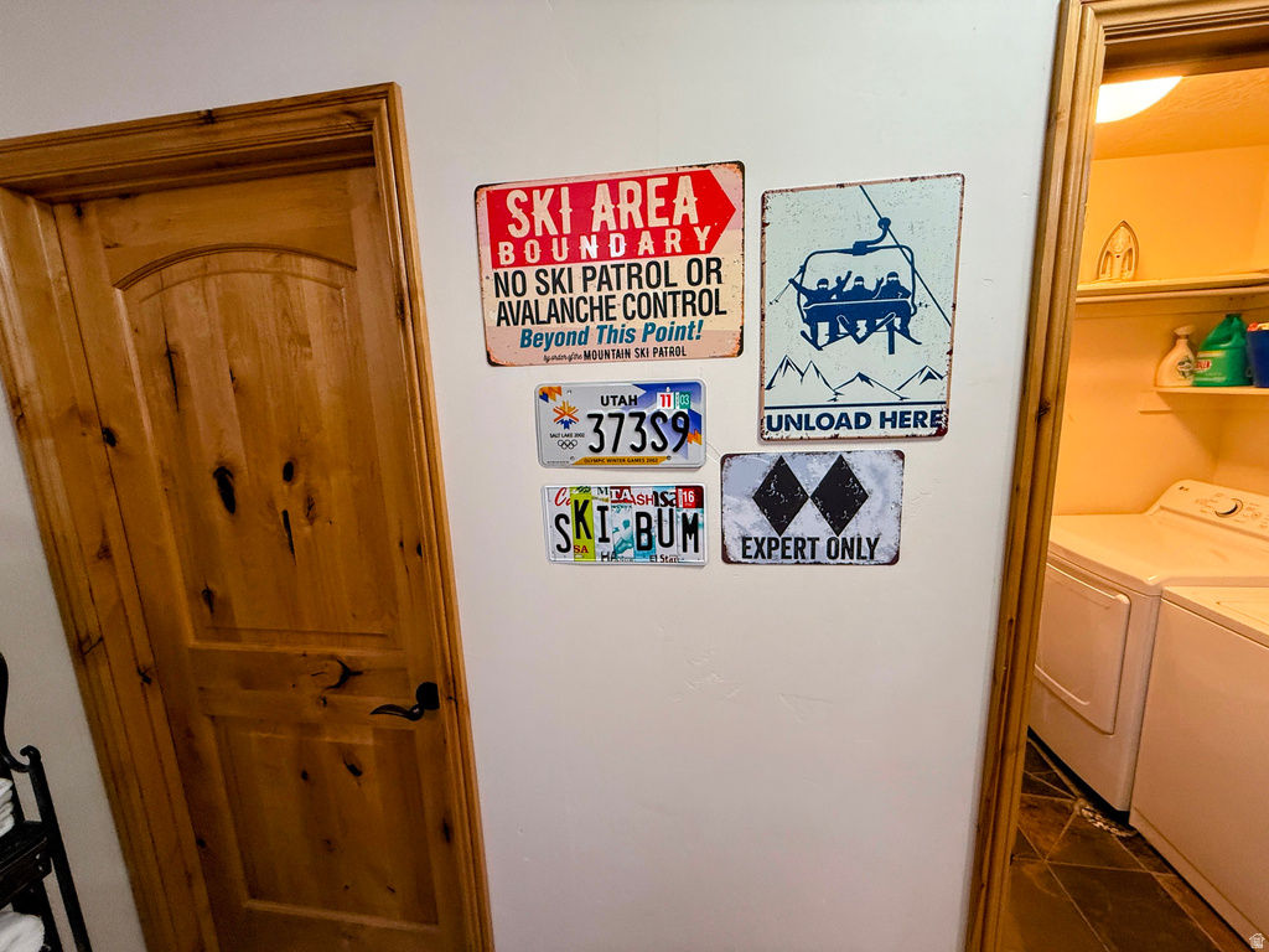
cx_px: 634
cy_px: 476
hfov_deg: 102.1
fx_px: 513
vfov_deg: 85.7
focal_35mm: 14
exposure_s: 1/60
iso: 320
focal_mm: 2.22
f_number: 2.2
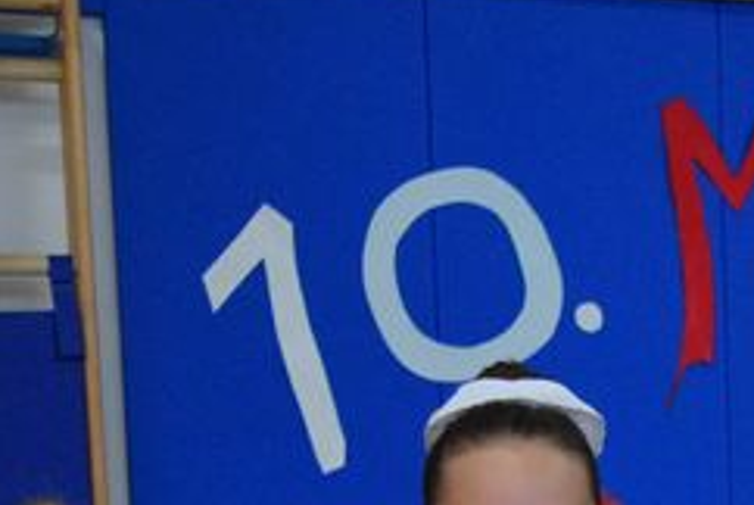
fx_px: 2791
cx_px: 1084
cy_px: 1024
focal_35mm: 133
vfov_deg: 9.6
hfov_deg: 14.5
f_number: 3.8
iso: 3200
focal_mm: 21
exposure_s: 1/320
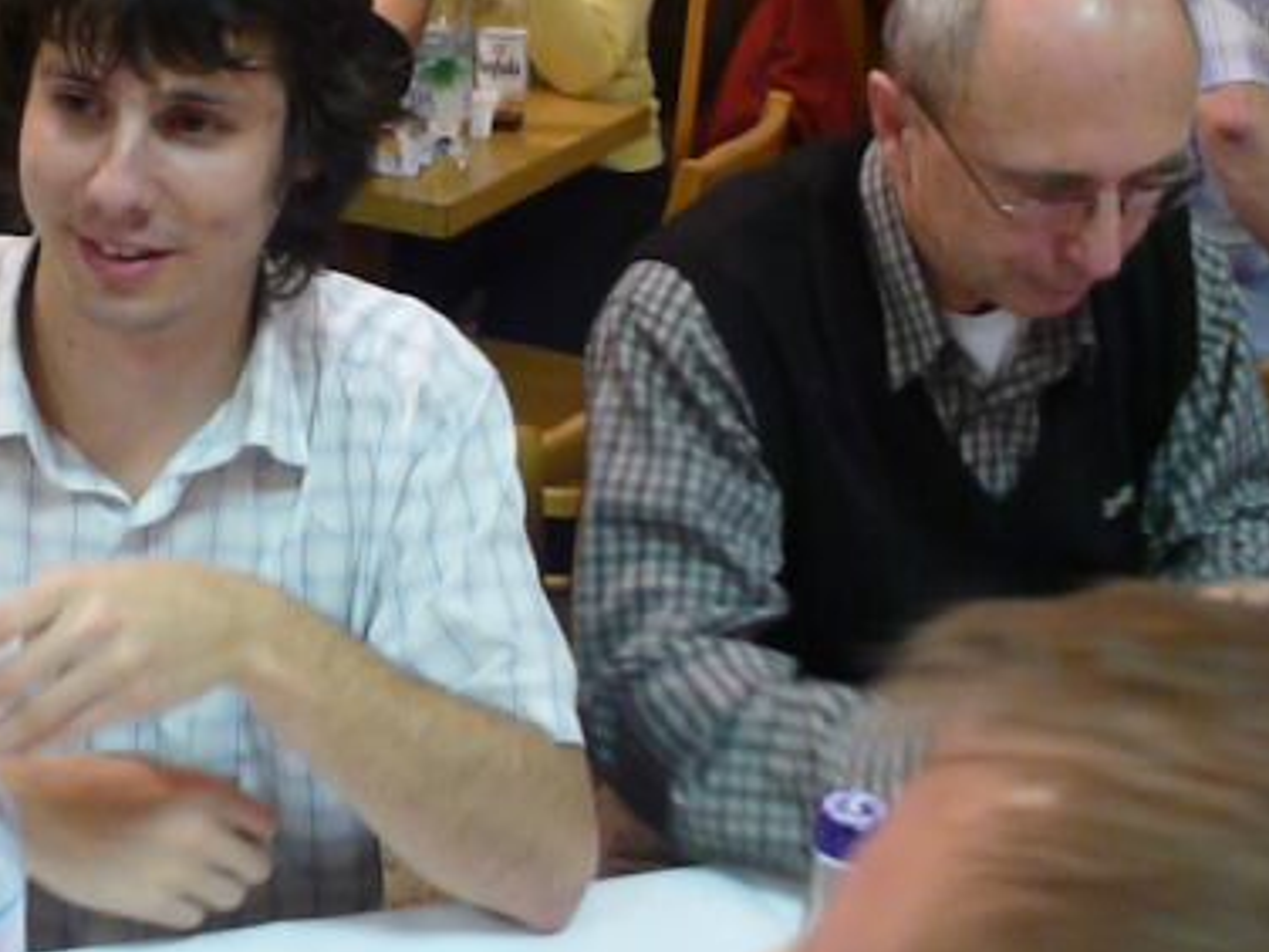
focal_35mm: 63
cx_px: 310
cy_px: 425
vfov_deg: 23.3
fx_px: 2310
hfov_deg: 30.2
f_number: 2.8
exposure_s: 1/30
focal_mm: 6.1
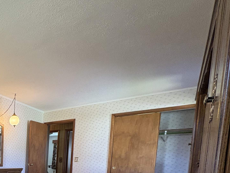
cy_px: 174
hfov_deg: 47.2
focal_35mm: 30
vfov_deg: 40.7
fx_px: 199
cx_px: -11
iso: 320
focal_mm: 2.22
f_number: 2.2
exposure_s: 1/60
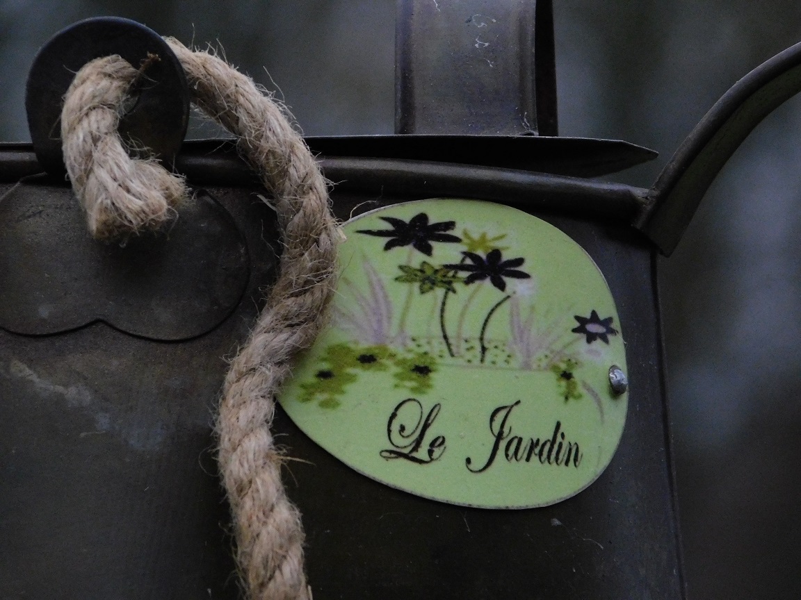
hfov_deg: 3.9
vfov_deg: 2.9
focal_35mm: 514
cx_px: 400
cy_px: 300
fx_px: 11894
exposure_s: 1/50
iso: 800
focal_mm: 91.2
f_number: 6
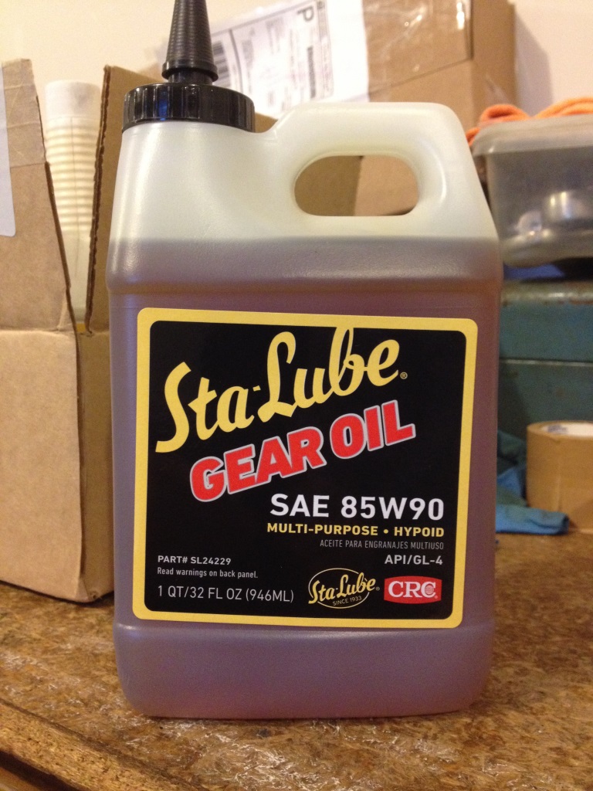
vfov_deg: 52.6
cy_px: 396
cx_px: 296
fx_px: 799
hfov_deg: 40.7
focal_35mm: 35
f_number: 2.4
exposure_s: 1/17
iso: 400
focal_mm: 4.28
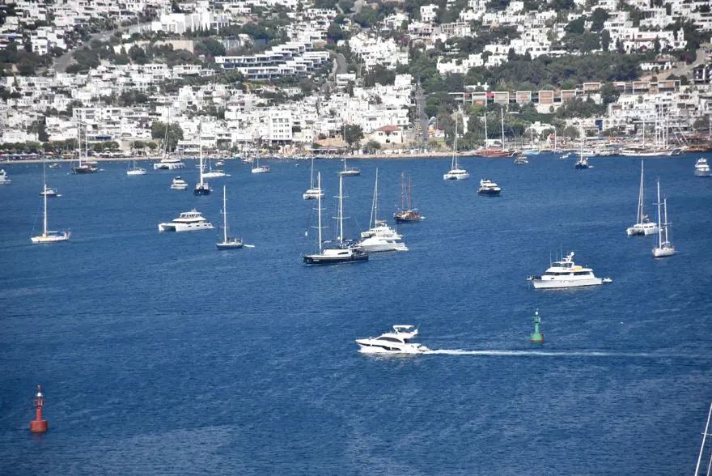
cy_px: 238
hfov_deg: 9.8
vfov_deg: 6.6
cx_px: 356
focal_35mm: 210
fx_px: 4156
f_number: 6.3
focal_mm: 140
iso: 400
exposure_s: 1/2500
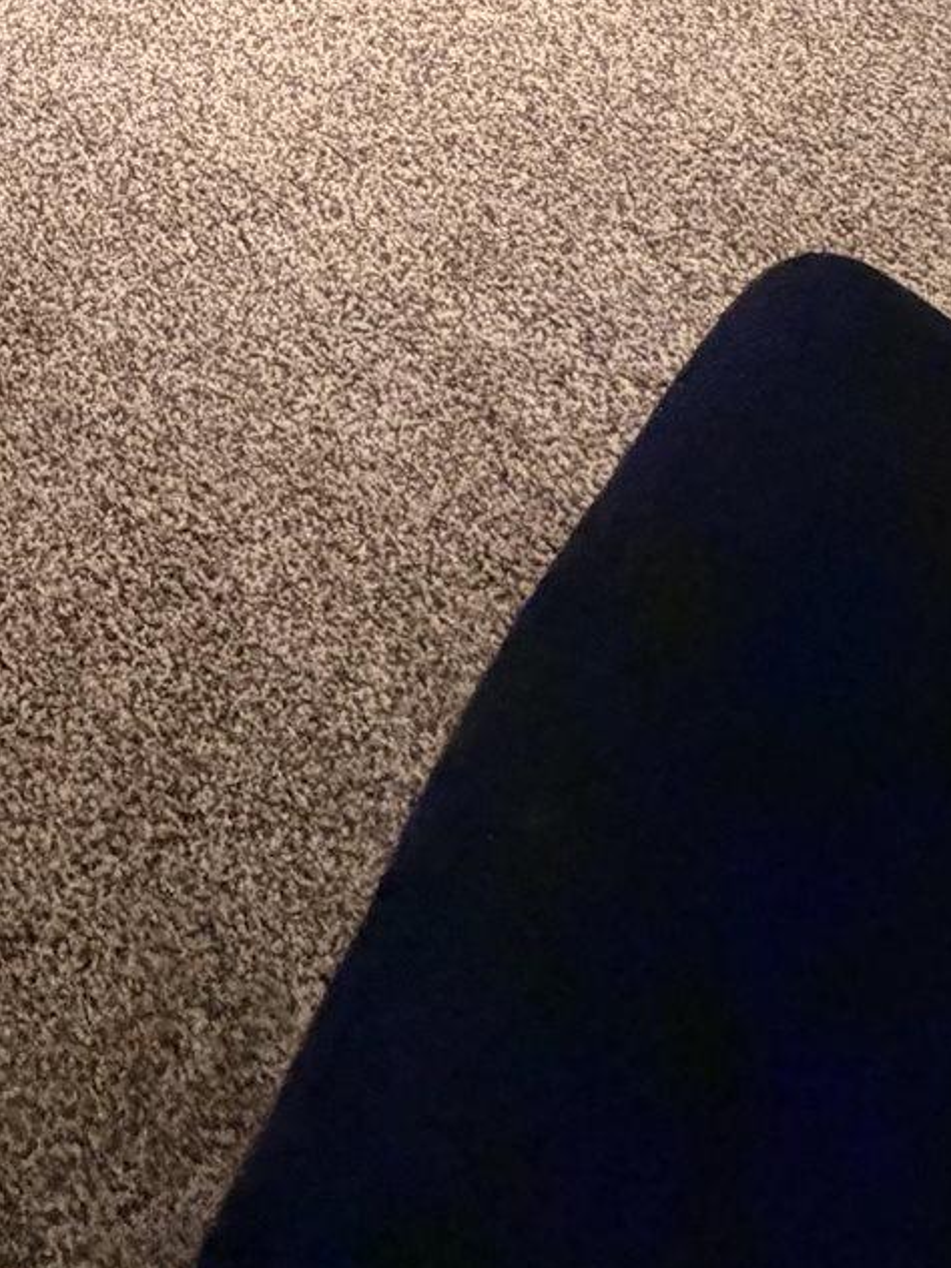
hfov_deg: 25.3
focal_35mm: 51
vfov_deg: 22.9
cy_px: -955
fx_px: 1868
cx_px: -227
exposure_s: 1/60
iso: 1000
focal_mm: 2.22
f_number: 2.2
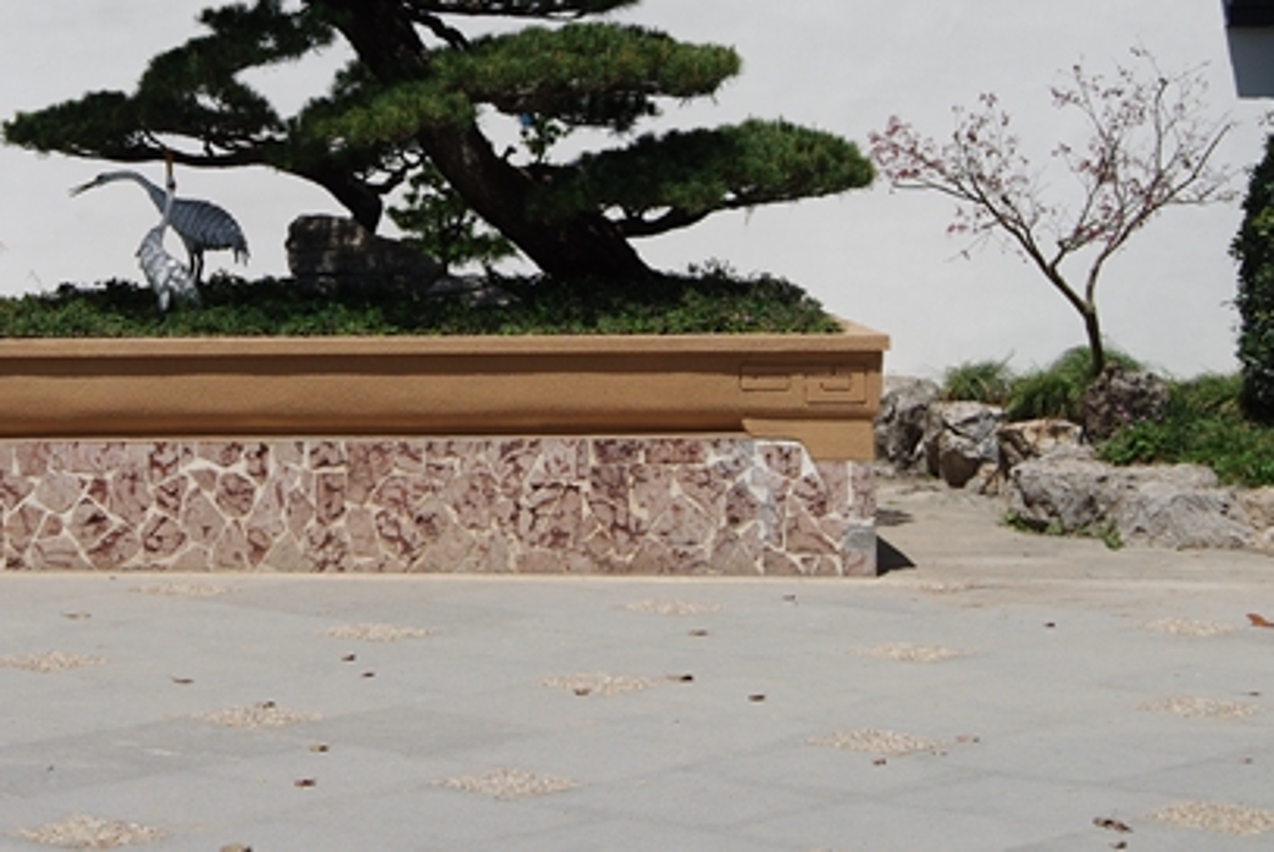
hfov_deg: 19.2
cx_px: 344
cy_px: 45
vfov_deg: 12.8
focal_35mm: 106
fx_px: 3754
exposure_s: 1/1250
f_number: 6.3
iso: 160
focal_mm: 36
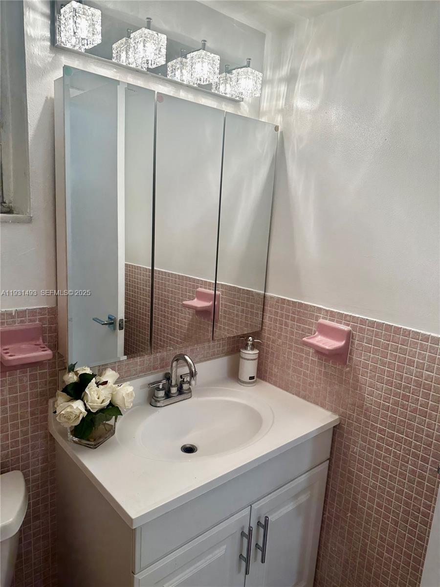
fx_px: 407
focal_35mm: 24
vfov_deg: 71.6
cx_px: 220
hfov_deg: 56.8
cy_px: 294
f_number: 1.78
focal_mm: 6.86
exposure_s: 1/121
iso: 50
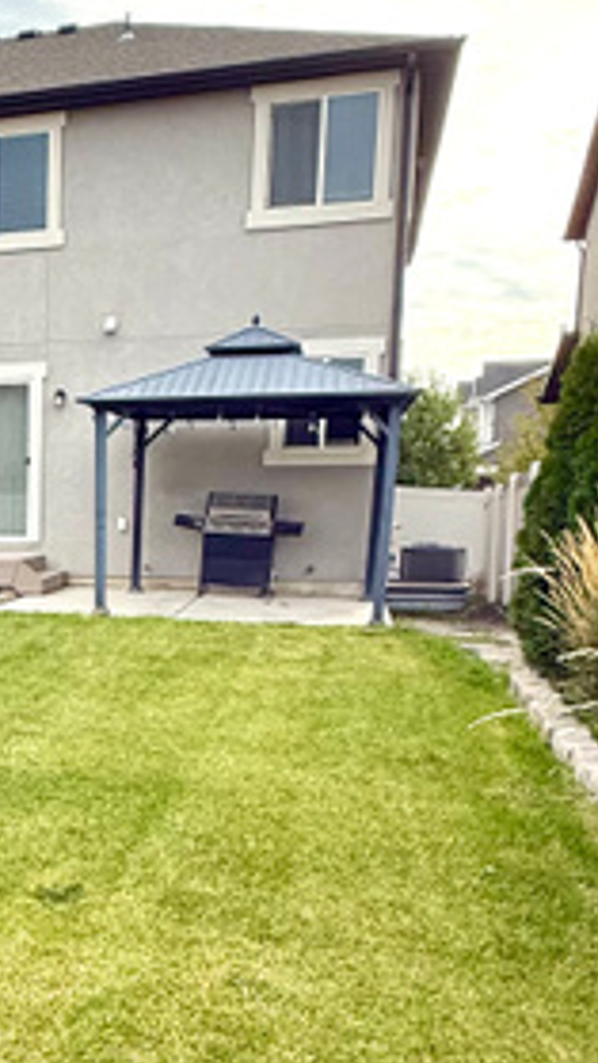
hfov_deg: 25.7
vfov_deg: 47.8
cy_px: 674
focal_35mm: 42
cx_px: -99
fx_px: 1184
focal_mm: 2.22
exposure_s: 1/638
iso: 64
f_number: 2.2
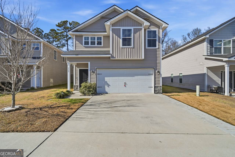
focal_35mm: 16
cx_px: 118
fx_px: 104
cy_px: 78
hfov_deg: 96.7
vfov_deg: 73.8
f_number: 9
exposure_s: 1/2500
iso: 320
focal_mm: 16
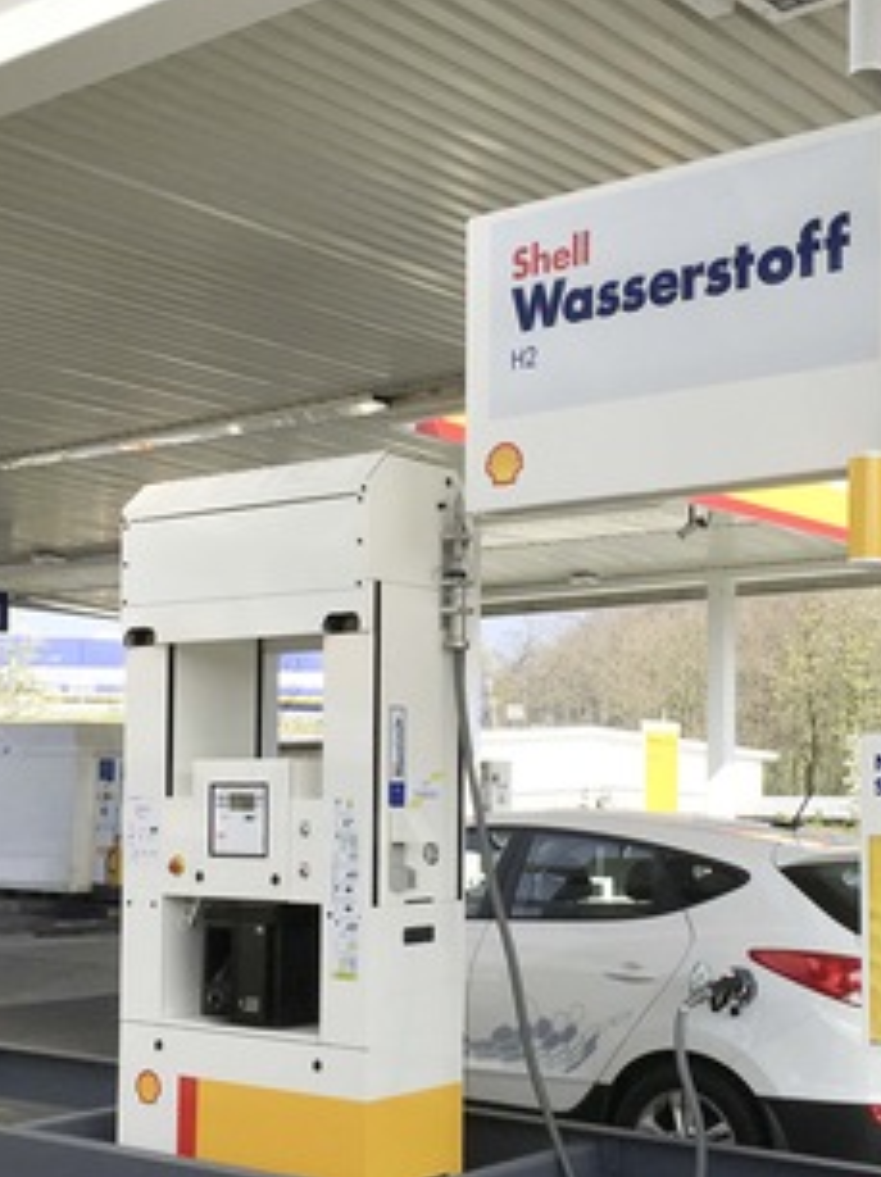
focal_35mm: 48
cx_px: 573
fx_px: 1631
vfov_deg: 39.6
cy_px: 681
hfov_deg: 30.0
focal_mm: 4.15
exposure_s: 1/1570
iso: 25
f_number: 2.2
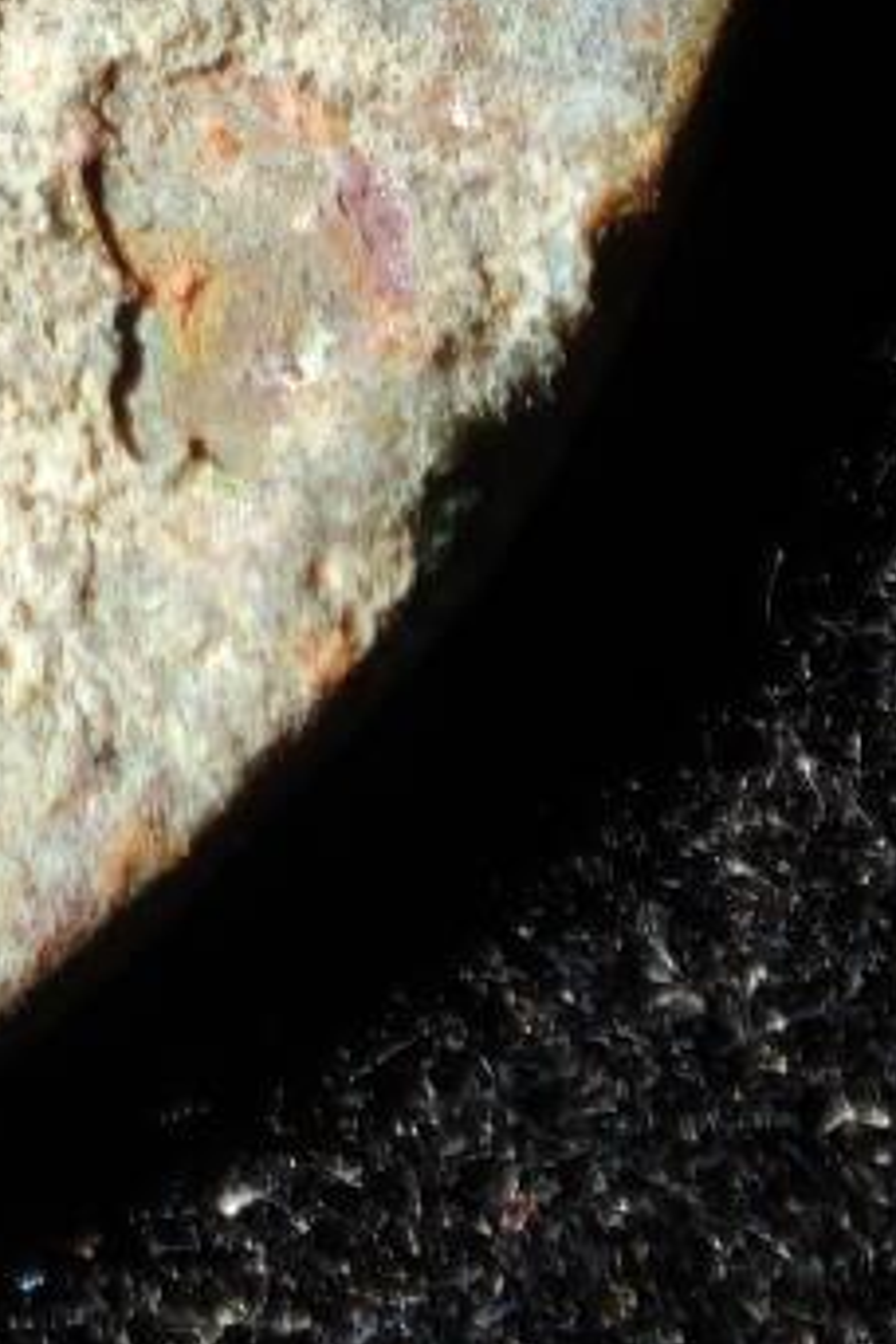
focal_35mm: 618
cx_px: -1525
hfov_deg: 2.2
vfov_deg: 3.3
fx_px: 23070
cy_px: -700
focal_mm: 9
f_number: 2
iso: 200
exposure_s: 1/95.6
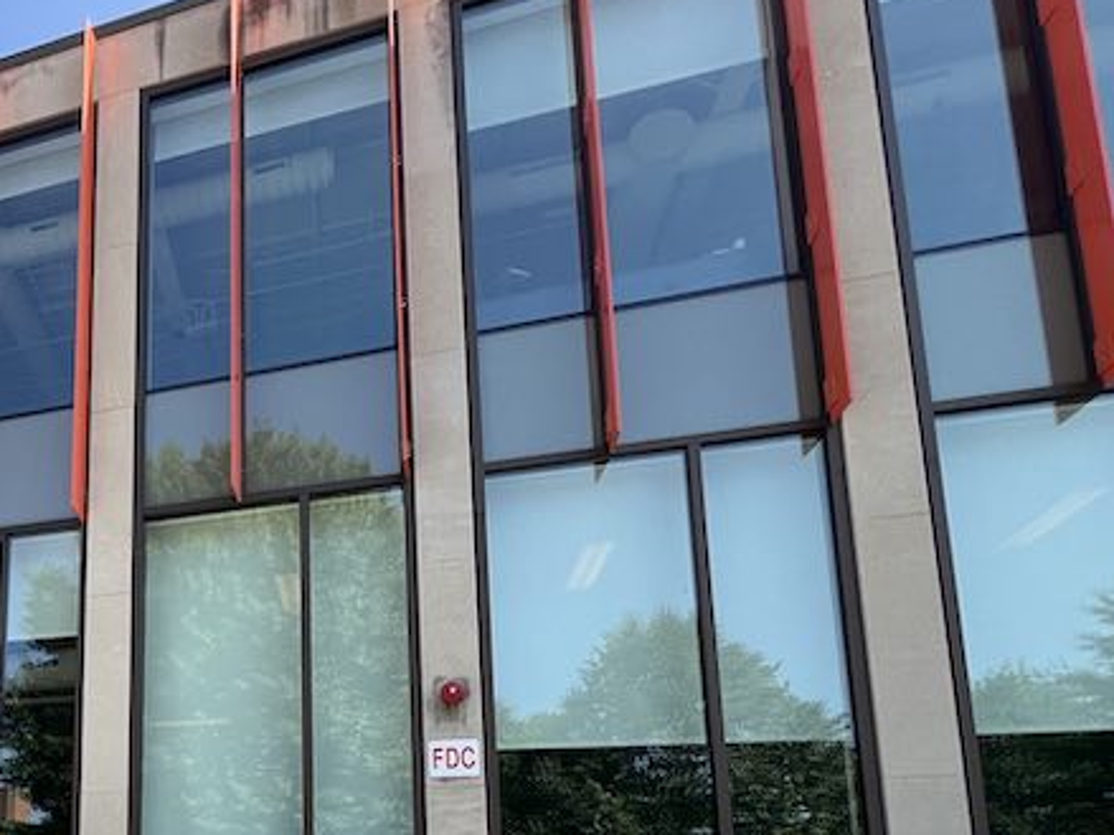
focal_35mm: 29
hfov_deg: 47.9
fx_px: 933
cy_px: 796
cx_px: -58
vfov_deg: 42.9
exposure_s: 1/306
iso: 32
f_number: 1.8
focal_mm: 1.57
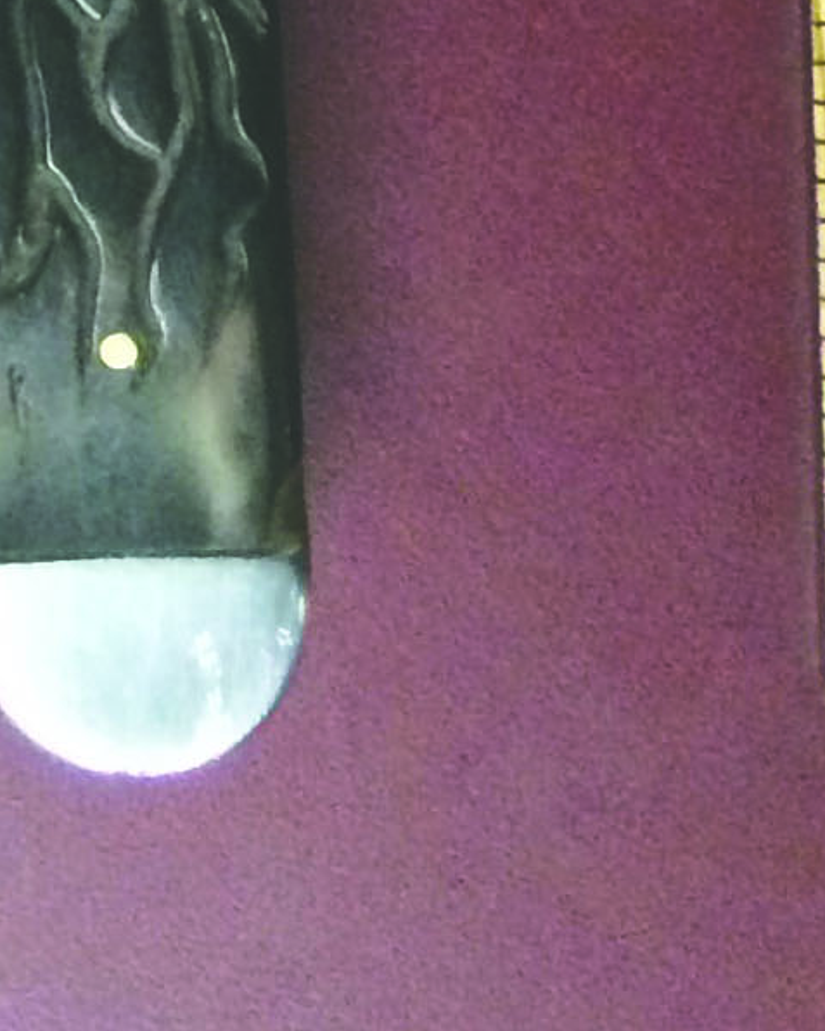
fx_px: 4638
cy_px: -1597
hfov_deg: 9.9
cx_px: -375
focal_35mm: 152
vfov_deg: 10.5
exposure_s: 1/30
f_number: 2.2
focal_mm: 4.15
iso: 320
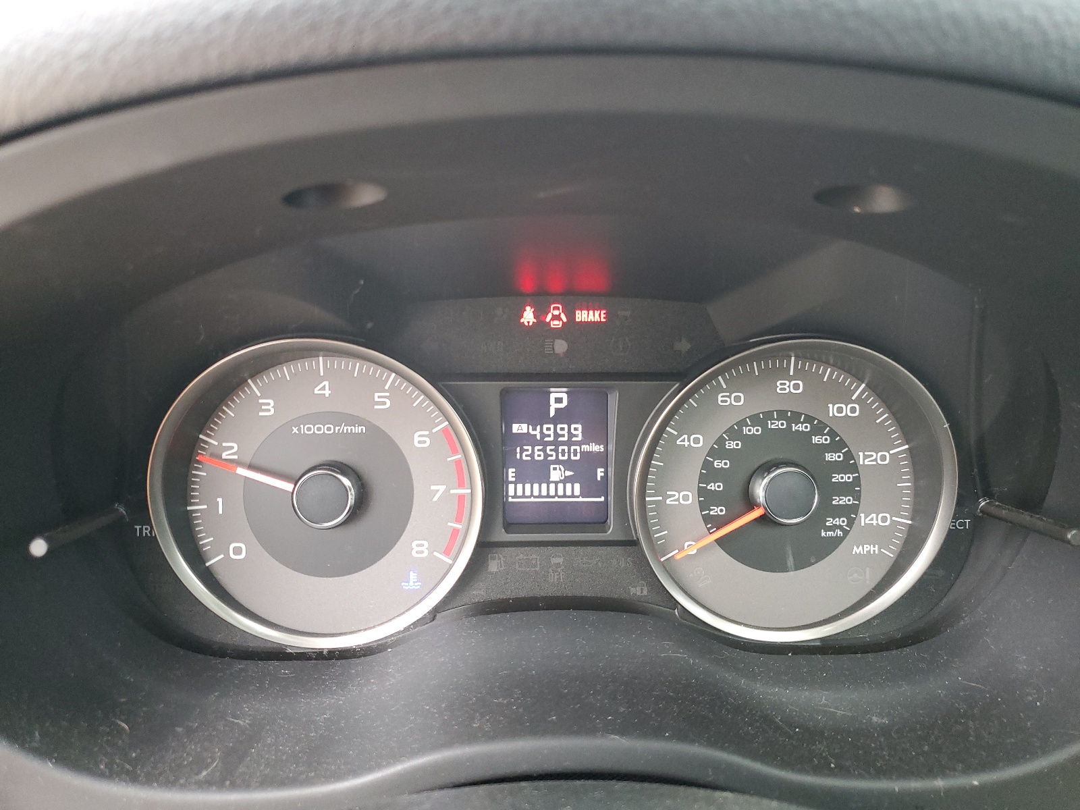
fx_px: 811
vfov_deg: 53.1
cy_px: 405
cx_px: 540
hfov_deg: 67.3
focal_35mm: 26
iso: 157
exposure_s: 1/60.2
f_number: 1.5
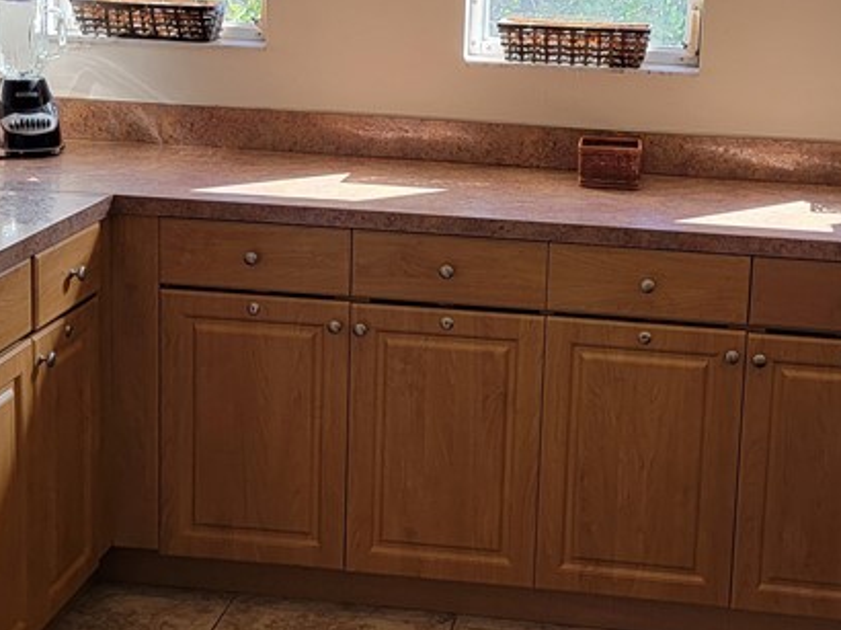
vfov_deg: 24.1
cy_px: 154
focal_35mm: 60
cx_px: 519
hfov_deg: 32.1
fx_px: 1457
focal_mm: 6.7
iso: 125
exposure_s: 1/120
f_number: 1.8
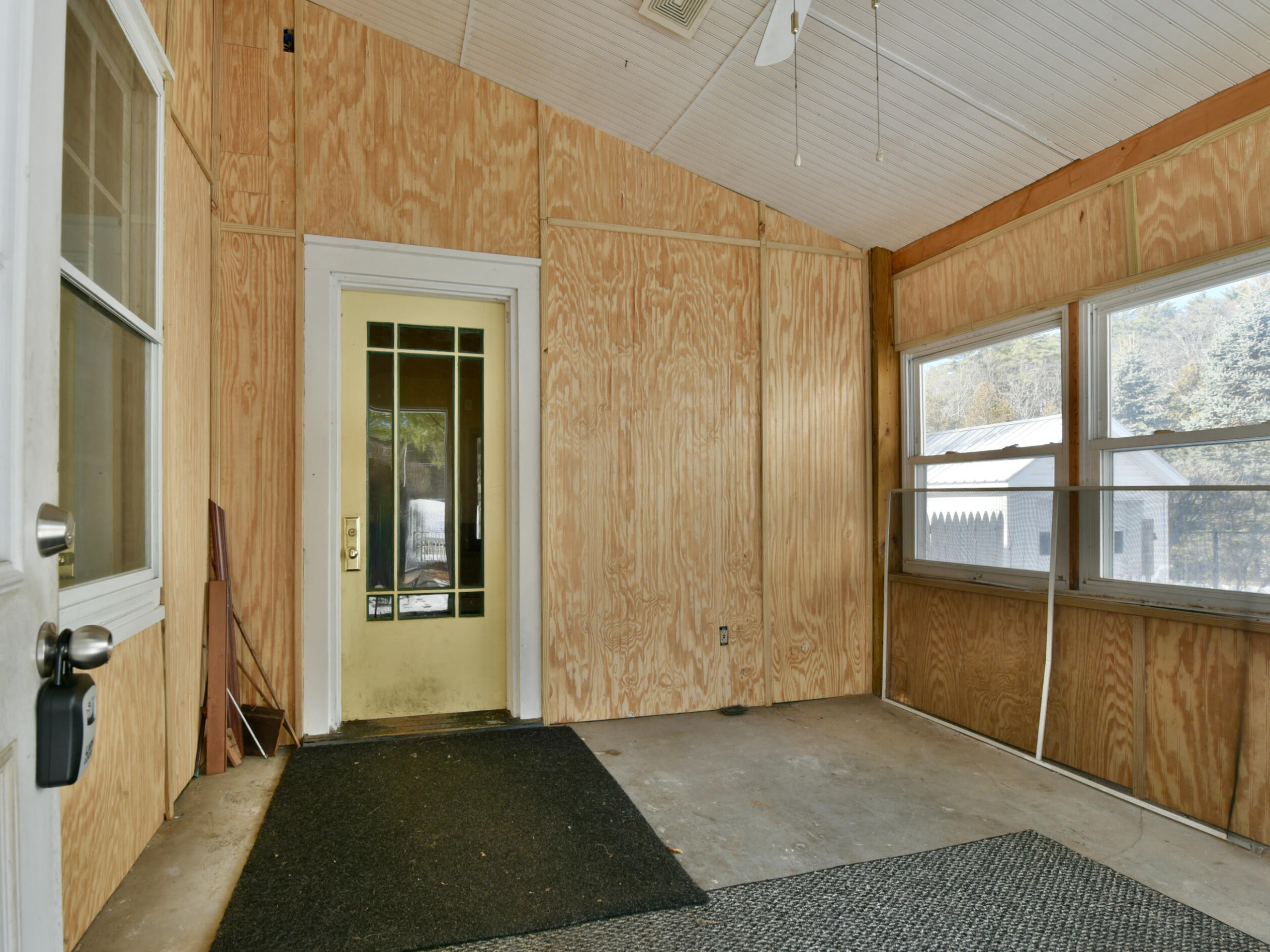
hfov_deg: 94.3
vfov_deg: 78.1
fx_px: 587
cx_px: 578
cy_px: 494
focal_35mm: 16
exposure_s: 1/160
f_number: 10
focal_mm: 14
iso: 800
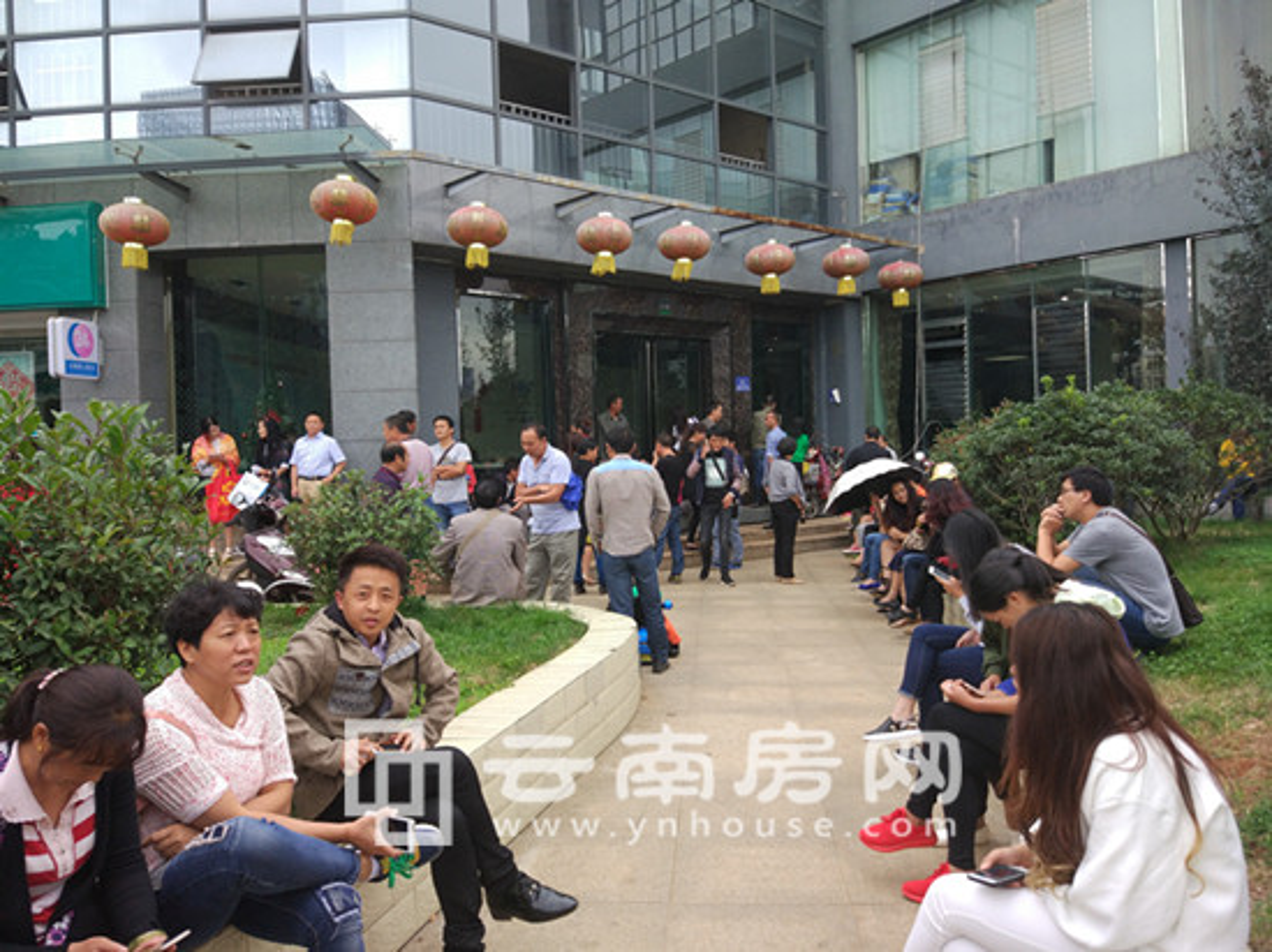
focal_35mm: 28
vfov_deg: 49.7
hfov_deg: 63.5
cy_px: 476
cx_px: 636
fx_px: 1028
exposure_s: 1/100
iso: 148
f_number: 2
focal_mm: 4.26
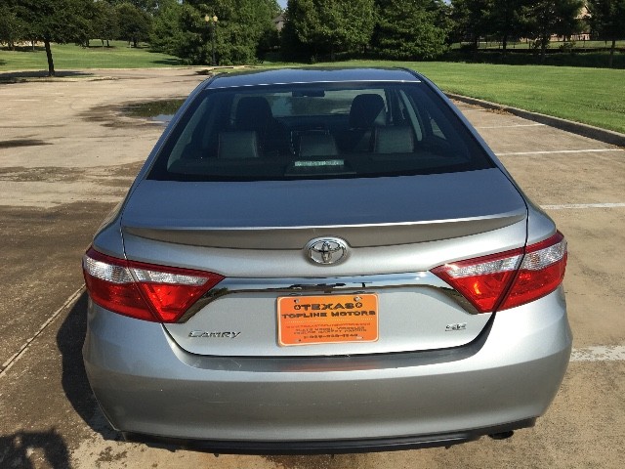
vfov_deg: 48.2
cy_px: 234
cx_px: 312
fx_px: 524
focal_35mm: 29
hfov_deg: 61.7
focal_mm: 4.15
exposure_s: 1/2481
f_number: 2.2
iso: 25
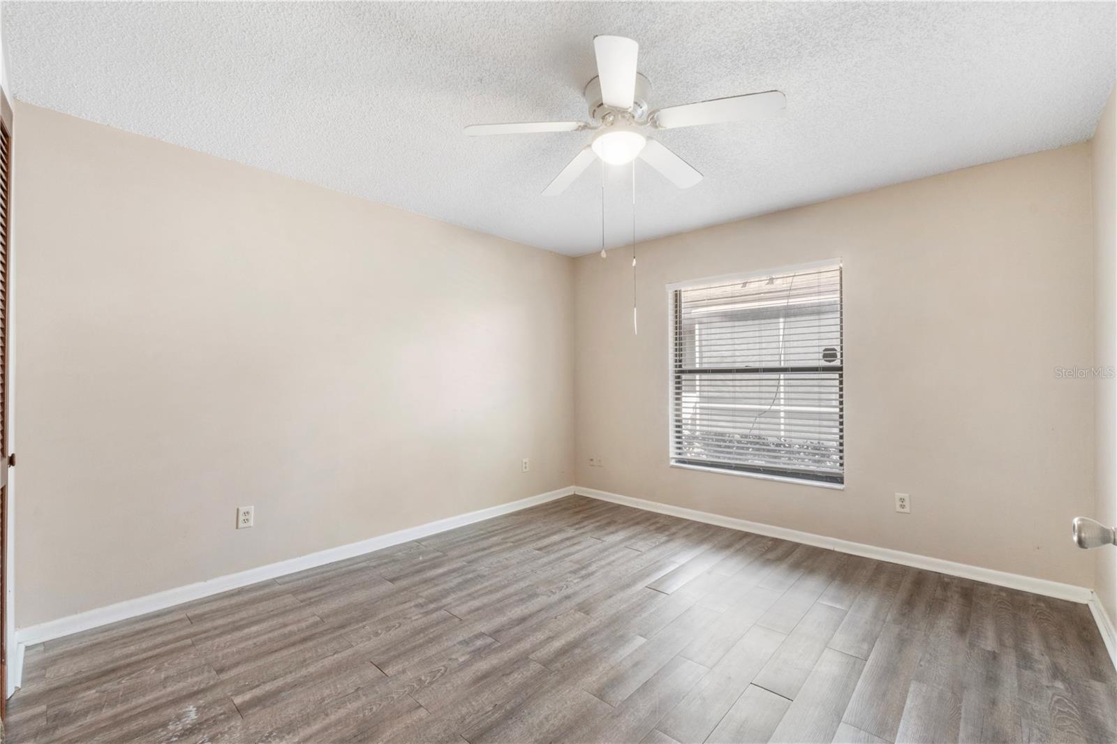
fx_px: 465
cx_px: 558
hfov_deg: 100.4
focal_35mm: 15
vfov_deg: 77.3
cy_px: 372
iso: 320
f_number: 16
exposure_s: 1.3
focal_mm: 10
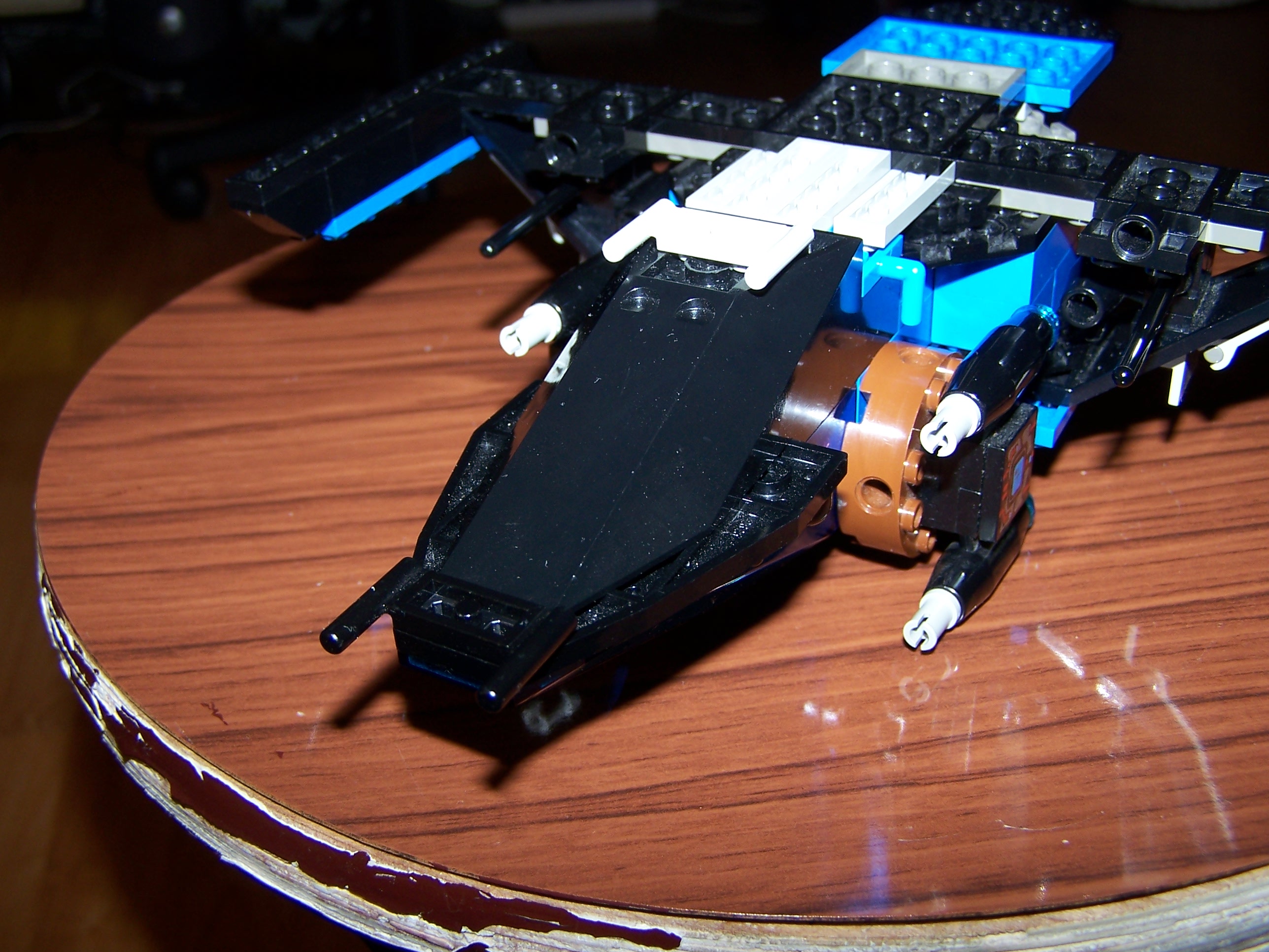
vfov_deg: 36.0
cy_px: 476
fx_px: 1466
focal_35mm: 40
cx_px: 634
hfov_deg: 46.8
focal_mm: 6.7
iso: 80
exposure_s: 1/60
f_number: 2.8
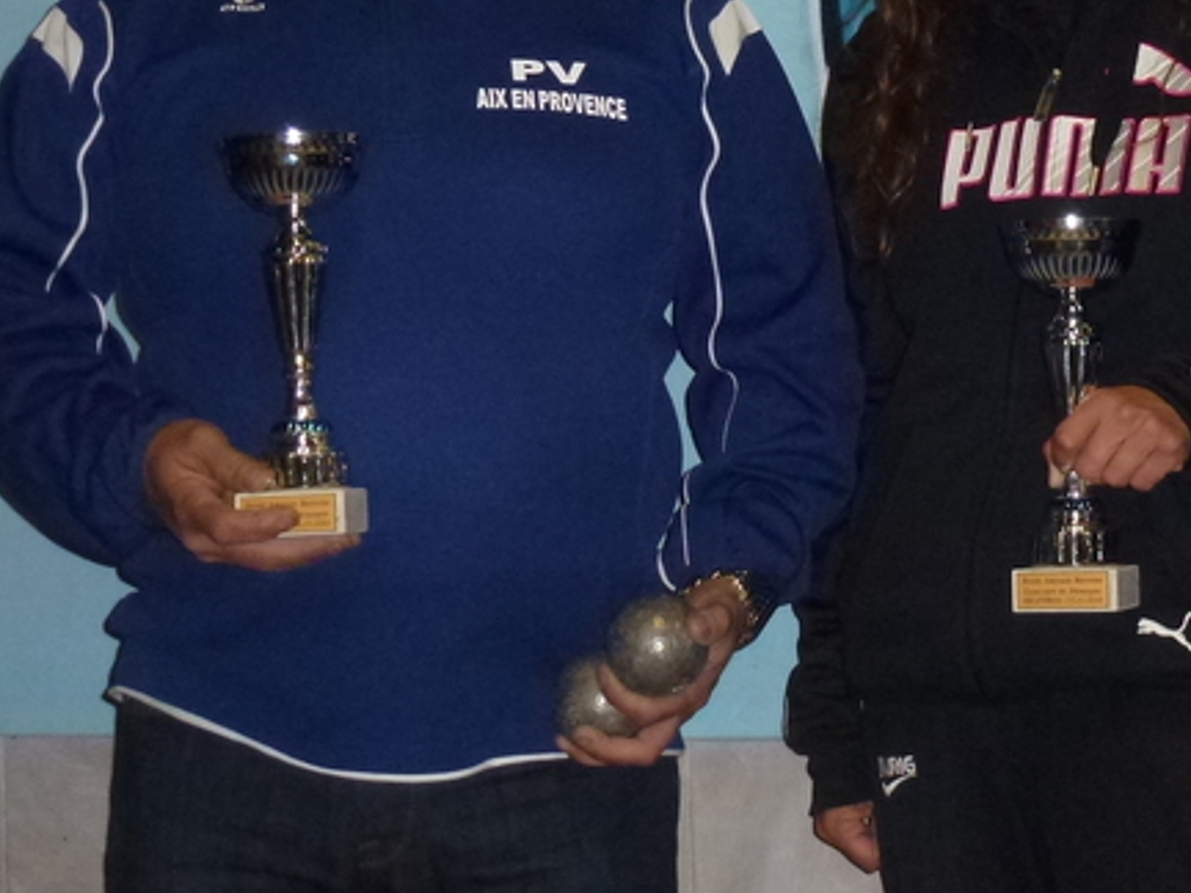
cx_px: 1050
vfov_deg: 14.8
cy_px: 298
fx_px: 3441
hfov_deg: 19.3
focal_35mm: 100
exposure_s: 1/60
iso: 400
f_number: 4
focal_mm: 8
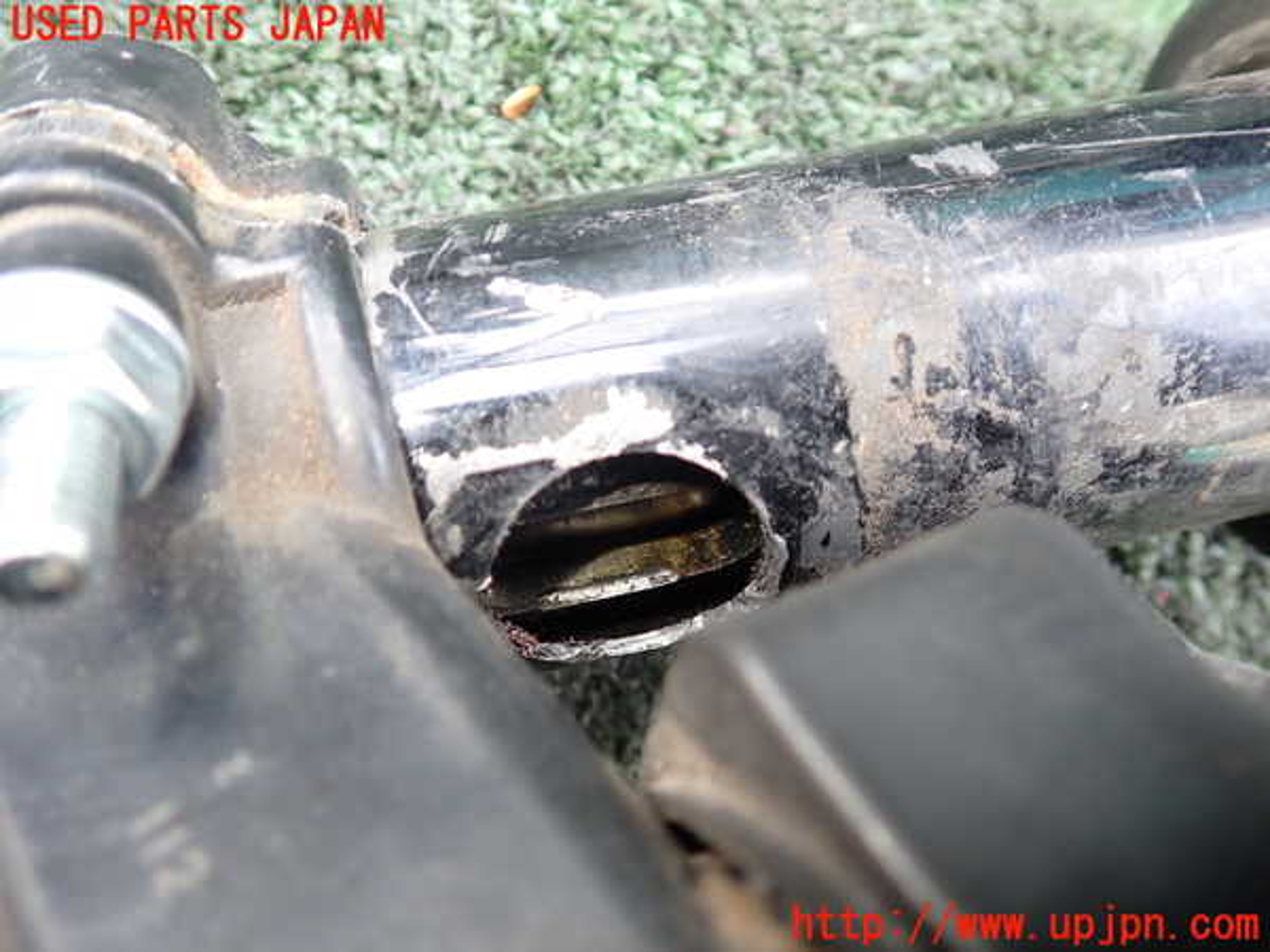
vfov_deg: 46.8
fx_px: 1101
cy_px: 476
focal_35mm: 30
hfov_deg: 60.0
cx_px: 635
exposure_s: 1/60
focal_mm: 5.4
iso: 200
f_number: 2.3
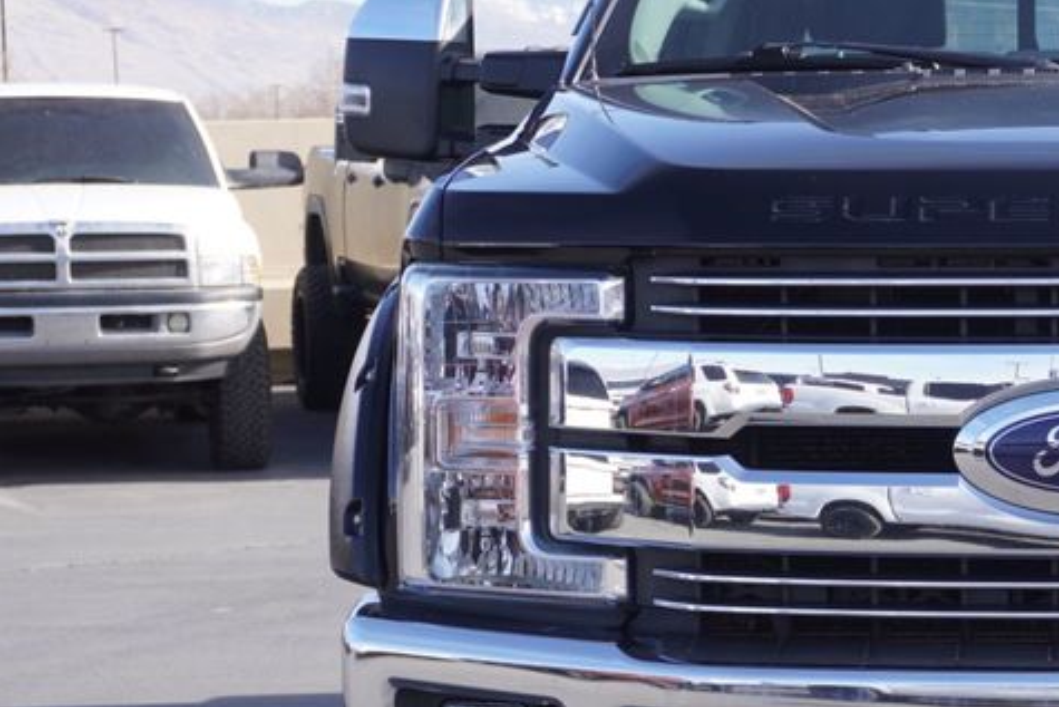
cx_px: 1048
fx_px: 3237
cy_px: 511
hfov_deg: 18.1
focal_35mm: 110
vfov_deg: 12.4
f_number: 7.1
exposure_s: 1/125
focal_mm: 34
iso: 100
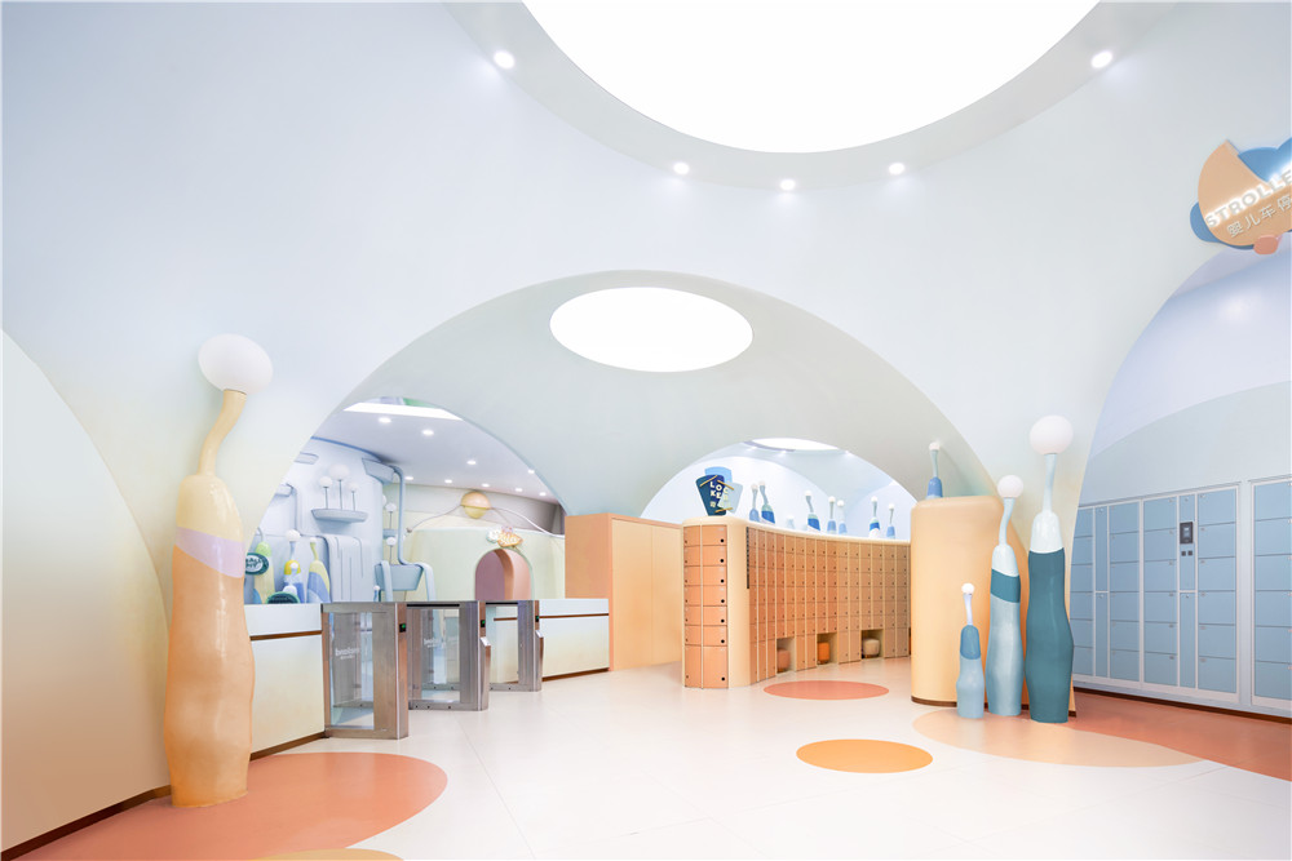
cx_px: 646
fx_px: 610
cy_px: 430
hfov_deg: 93.3
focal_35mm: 17
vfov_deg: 70.5
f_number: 7.1
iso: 160
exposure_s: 1/40
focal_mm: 17
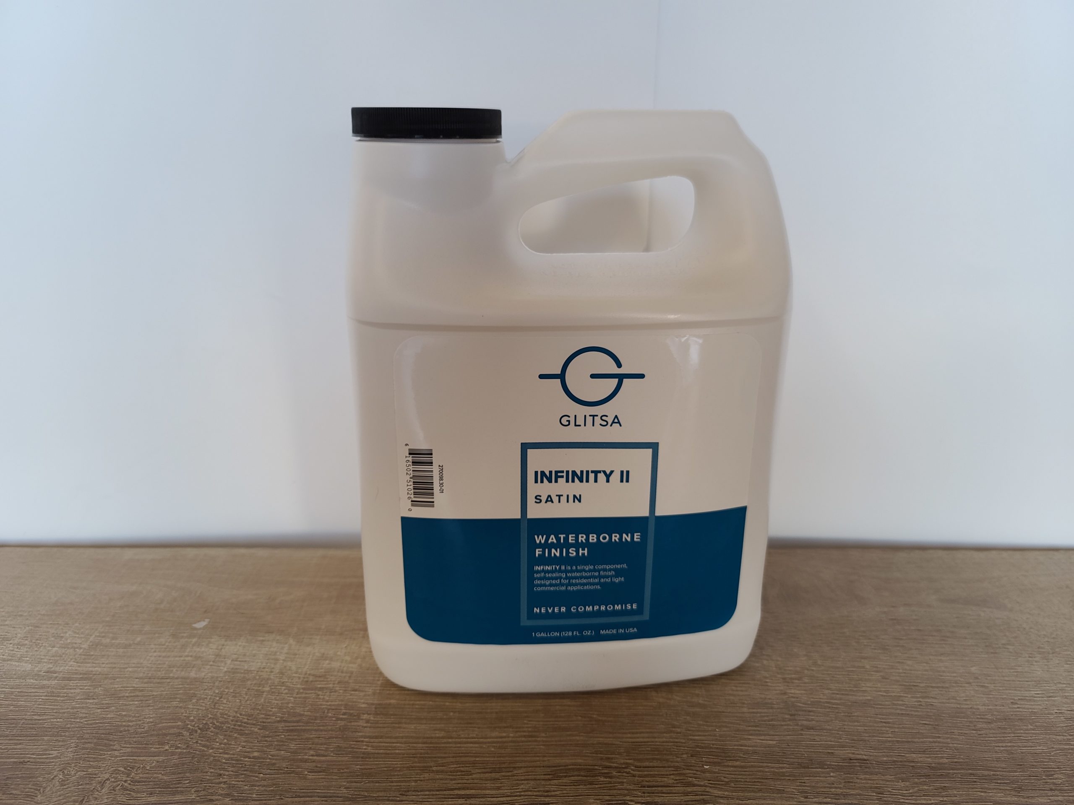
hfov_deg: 69.4
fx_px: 776
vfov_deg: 54.9
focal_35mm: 25
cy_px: 402
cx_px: 537
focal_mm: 7
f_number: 1.8
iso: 64
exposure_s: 1/60
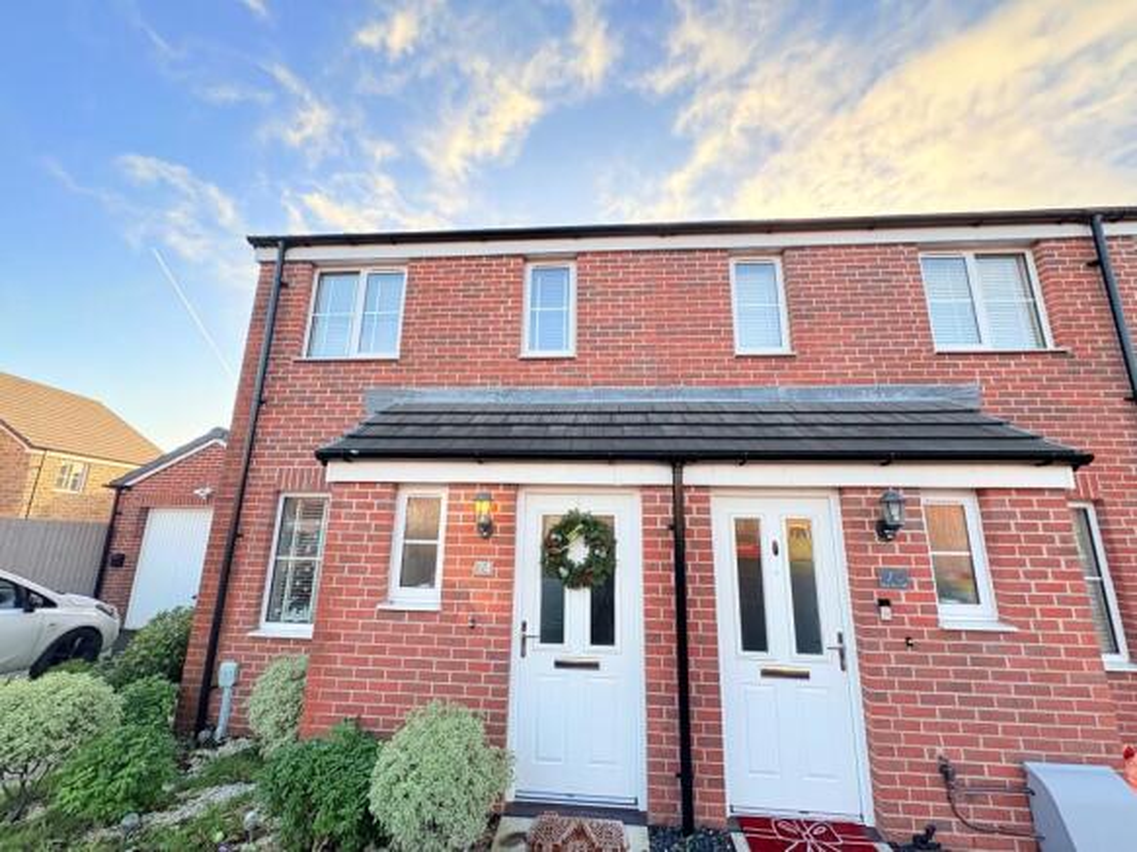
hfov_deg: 102.1
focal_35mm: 14
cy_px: 426
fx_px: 460
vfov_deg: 85.7
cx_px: 568
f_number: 2.2
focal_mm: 2.22
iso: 64
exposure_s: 1/232
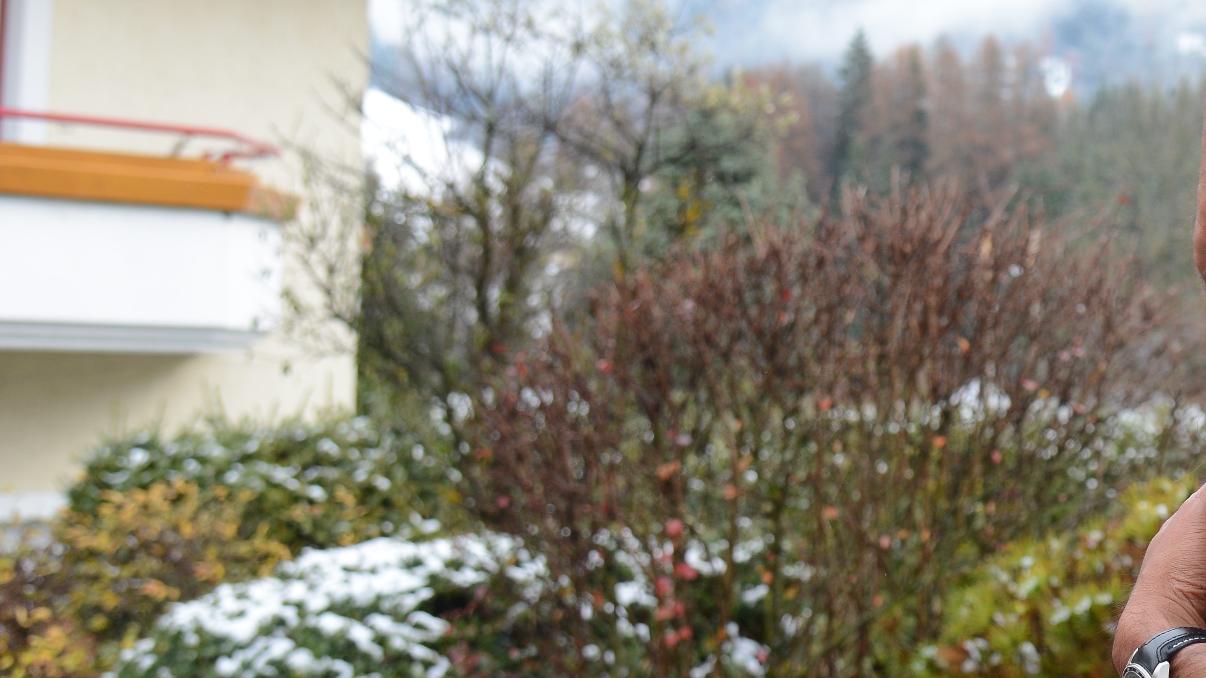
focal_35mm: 87
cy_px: 174
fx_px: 2782
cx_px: 1285
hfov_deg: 23.2
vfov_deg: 13.9
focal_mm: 35
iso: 320
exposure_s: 1/250
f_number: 4.5
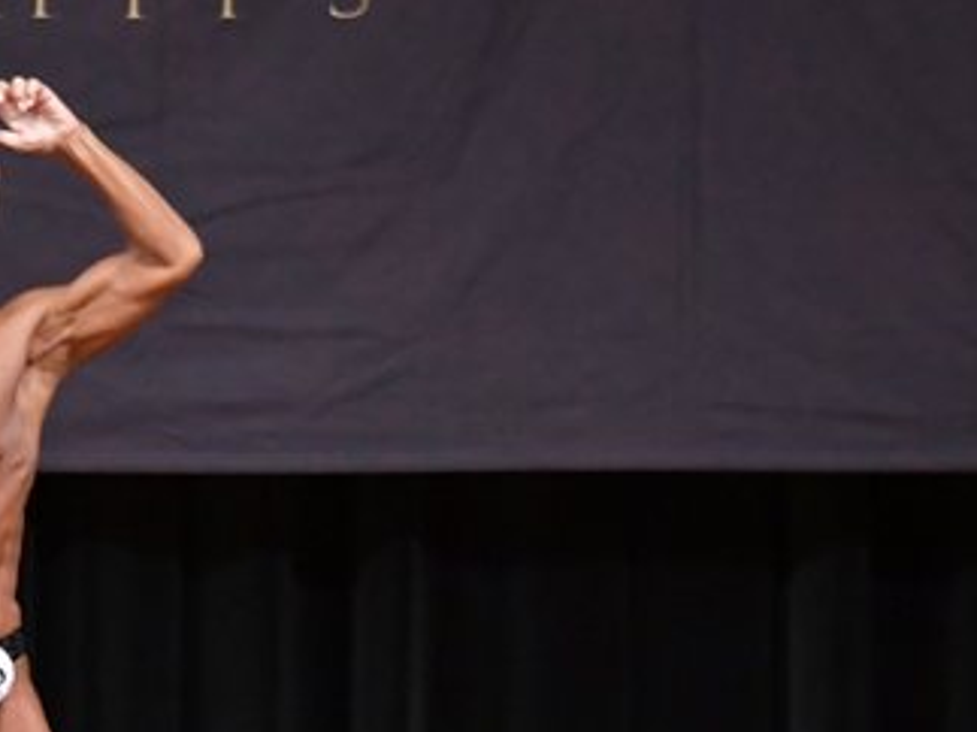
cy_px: 529
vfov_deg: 2.9
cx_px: -92
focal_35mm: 519
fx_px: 14643
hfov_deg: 3.8
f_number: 5.6
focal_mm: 150
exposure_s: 1/400
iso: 5000
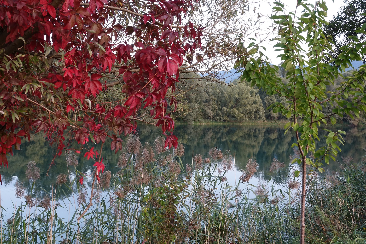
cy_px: 129
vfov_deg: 38.9
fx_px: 346
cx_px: 180
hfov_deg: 55.8
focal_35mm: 34
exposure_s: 1/15
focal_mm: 11.77
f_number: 8
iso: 320
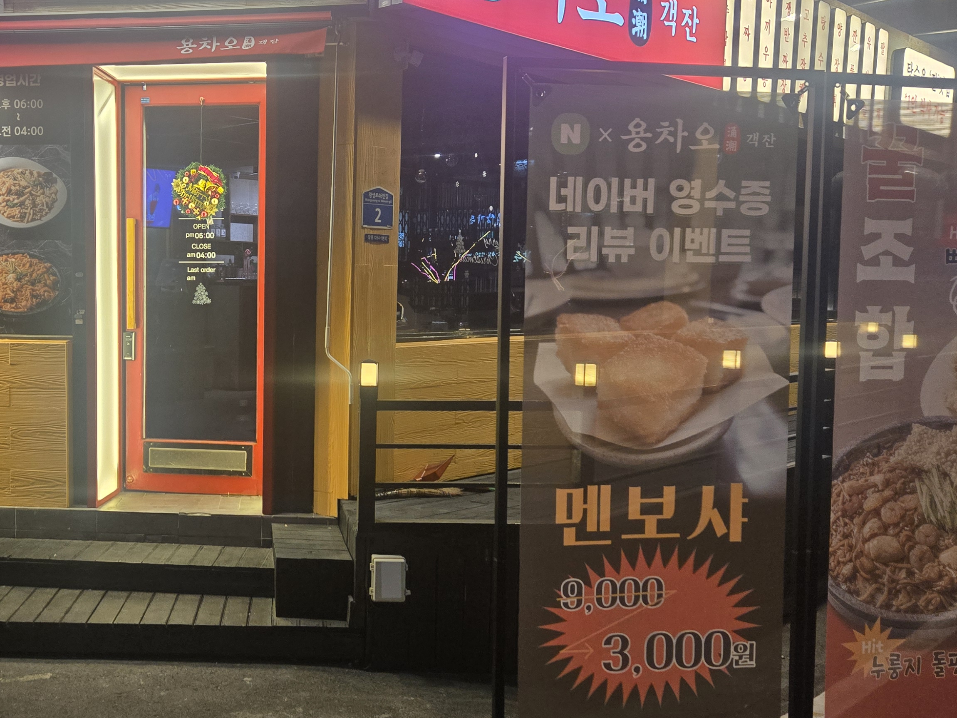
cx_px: 246
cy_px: 380
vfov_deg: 35.9
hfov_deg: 45.3
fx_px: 1106
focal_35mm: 40
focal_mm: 5.4
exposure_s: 1/120
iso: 160
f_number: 1.8
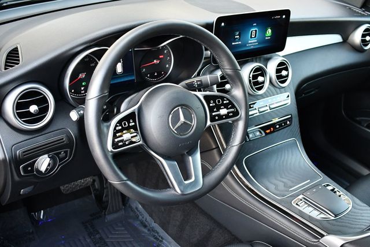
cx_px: 185
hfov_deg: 48.4
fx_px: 411
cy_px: 124
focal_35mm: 40
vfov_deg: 33.5
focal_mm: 20
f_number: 3.8
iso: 1100
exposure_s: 1/125
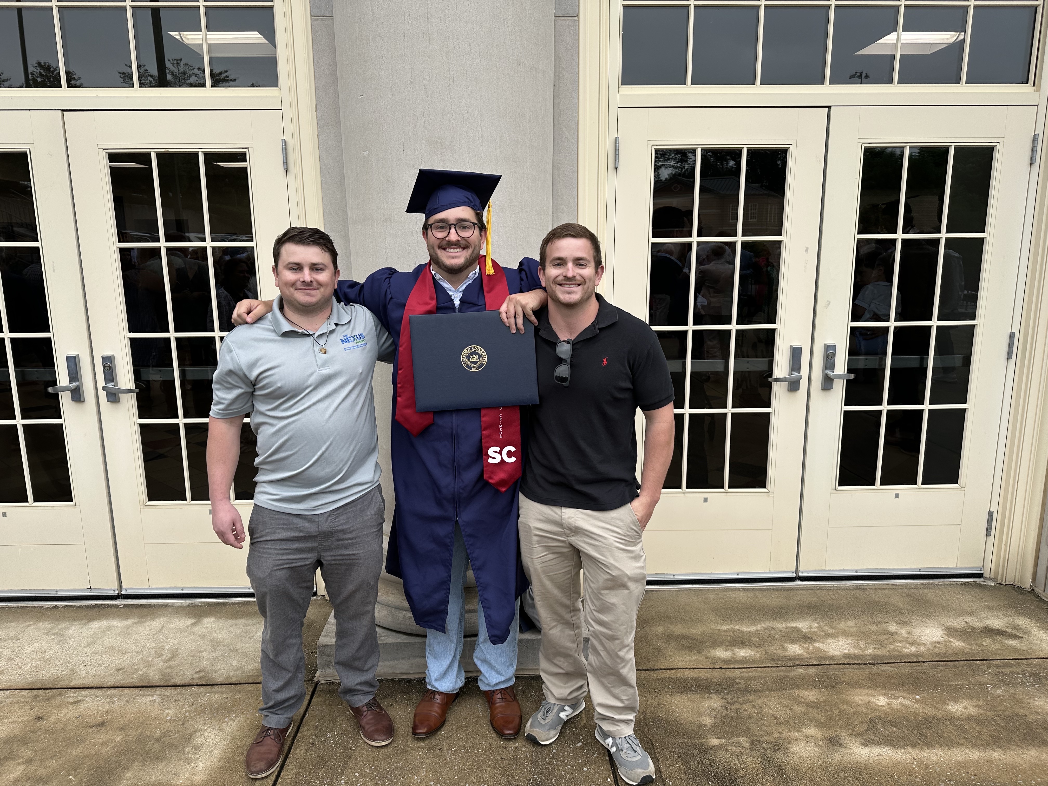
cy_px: 393
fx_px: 727
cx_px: 524
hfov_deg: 71.6
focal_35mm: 24
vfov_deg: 56.8
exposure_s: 1/339
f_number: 1.78
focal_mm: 6.86
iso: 80
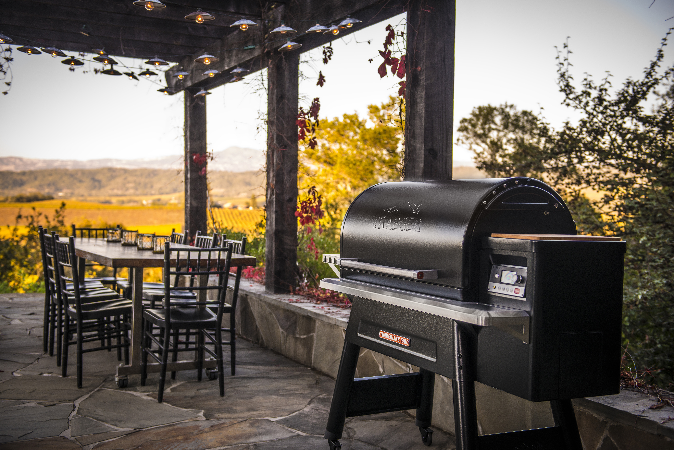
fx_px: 787
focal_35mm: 42
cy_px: 225
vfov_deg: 31.9
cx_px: 337
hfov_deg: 46.4
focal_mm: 42
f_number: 3.2
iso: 320
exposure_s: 1/500
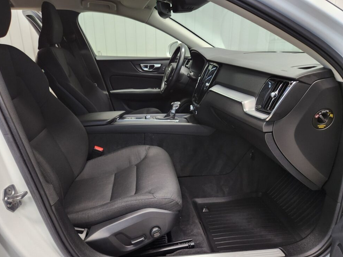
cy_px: 134
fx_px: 238
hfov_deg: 71.6
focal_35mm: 24
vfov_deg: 56.8
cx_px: 164
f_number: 1.8
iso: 320
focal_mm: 5.4
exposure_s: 1/100
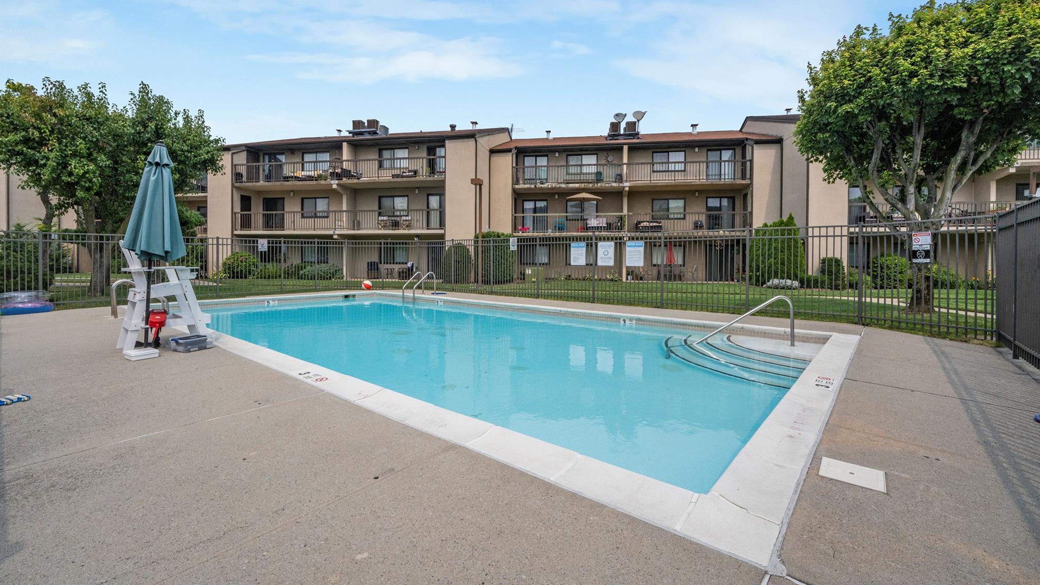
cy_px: 263
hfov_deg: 103.0
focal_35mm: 15
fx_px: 414
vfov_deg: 70.3
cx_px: 513
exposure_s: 1/1600
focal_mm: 14
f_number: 13
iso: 800
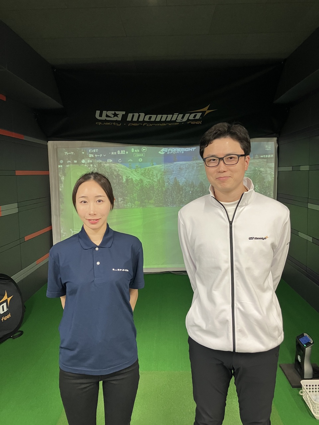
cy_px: 212
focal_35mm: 28
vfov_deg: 63.4
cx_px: 160
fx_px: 344
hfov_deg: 49.7
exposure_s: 1/56
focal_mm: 3.99
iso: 125
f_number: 1.8
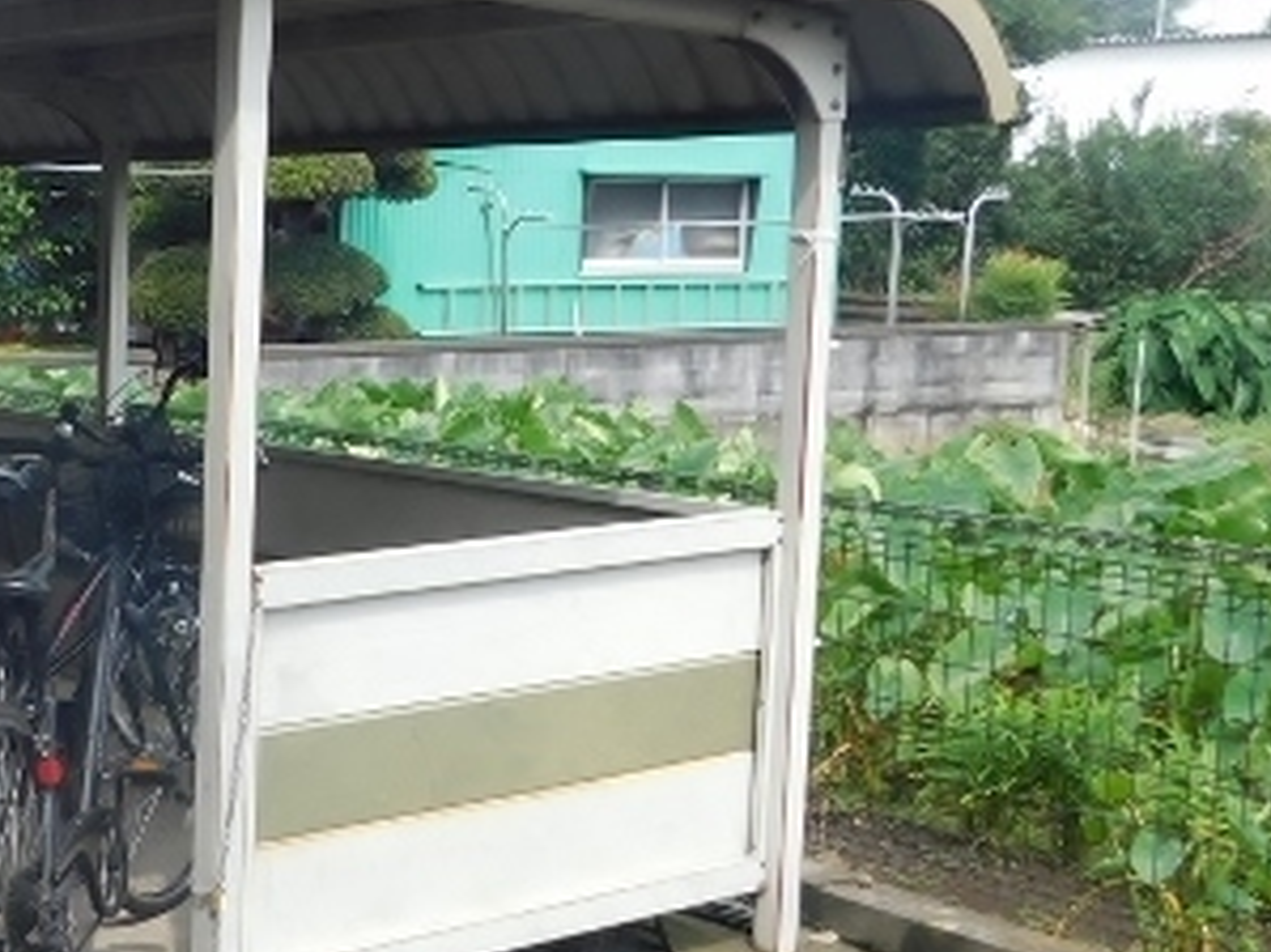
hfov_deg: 29.6
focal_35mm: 60
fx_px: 2202
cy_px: 472
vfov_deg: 24.4
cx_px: -60
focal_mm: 4.9
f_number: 3.2
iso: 125
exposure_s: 1/500
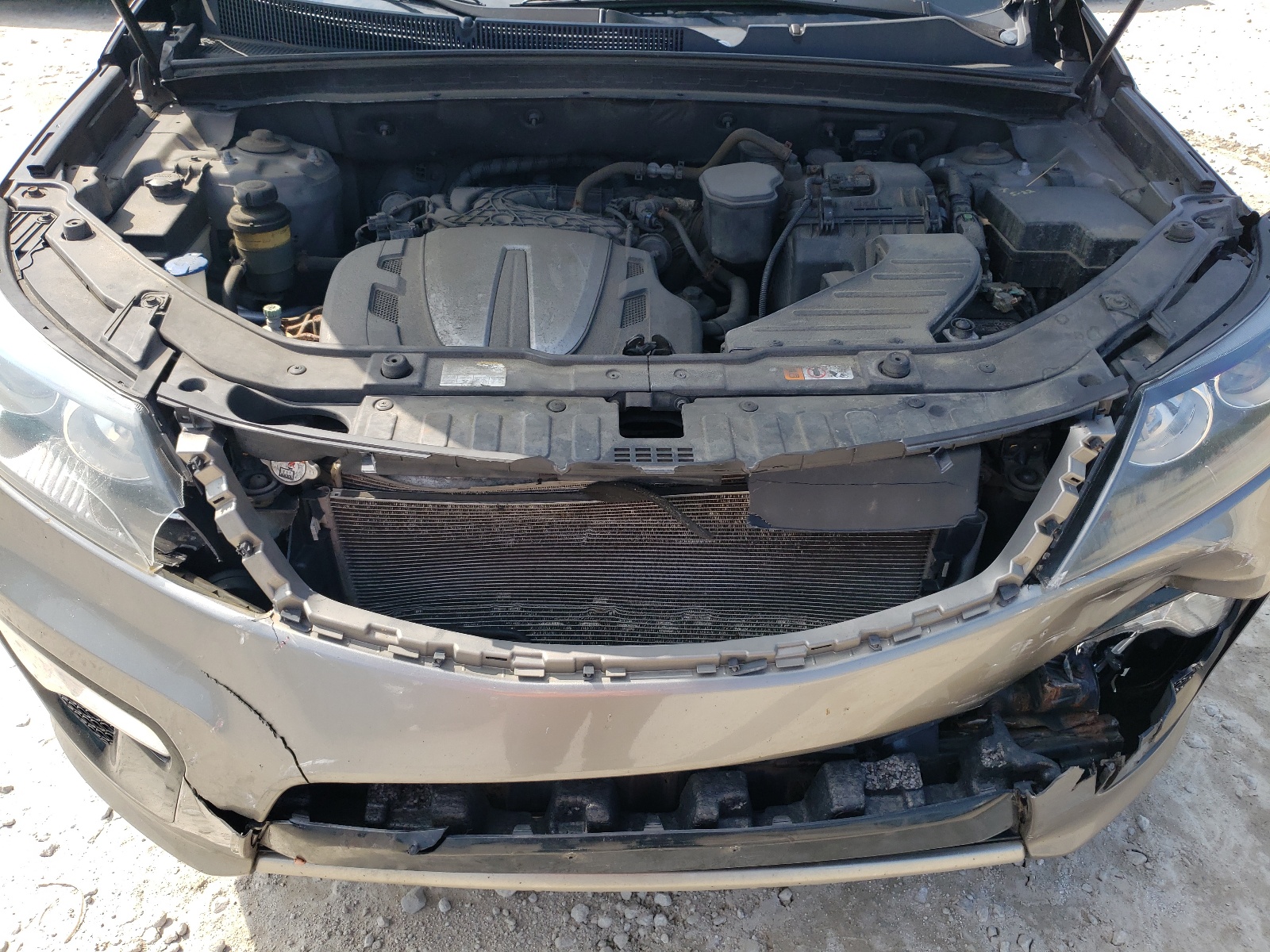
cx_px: 635
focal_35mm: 26
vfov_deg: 53.1
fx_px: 954
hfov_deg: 67.3
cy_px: 476
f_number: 1.5
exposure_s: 1/1111
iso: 50
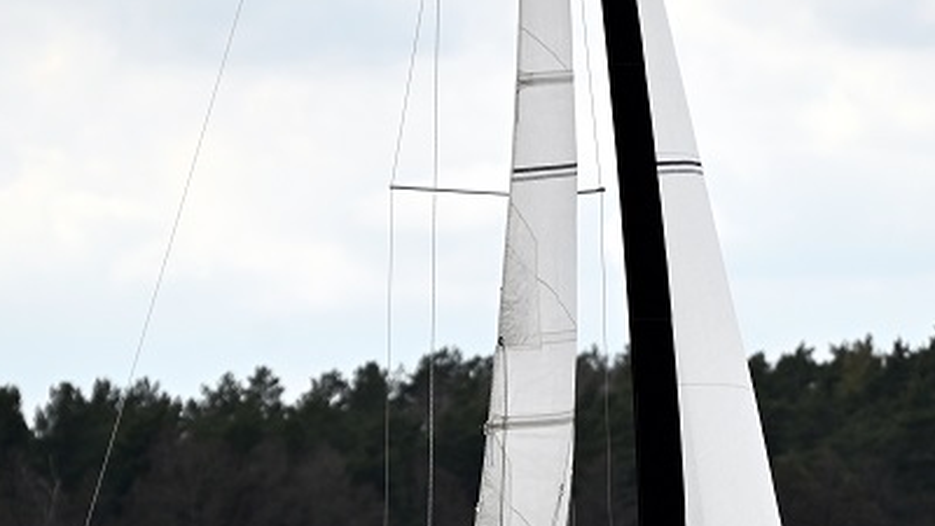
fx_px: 14280
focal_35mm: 576
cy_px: 649
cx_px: 617
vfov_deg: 2.1
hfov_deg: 3.7
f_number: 5.6
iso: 160
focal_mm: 220
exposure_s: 1/1000
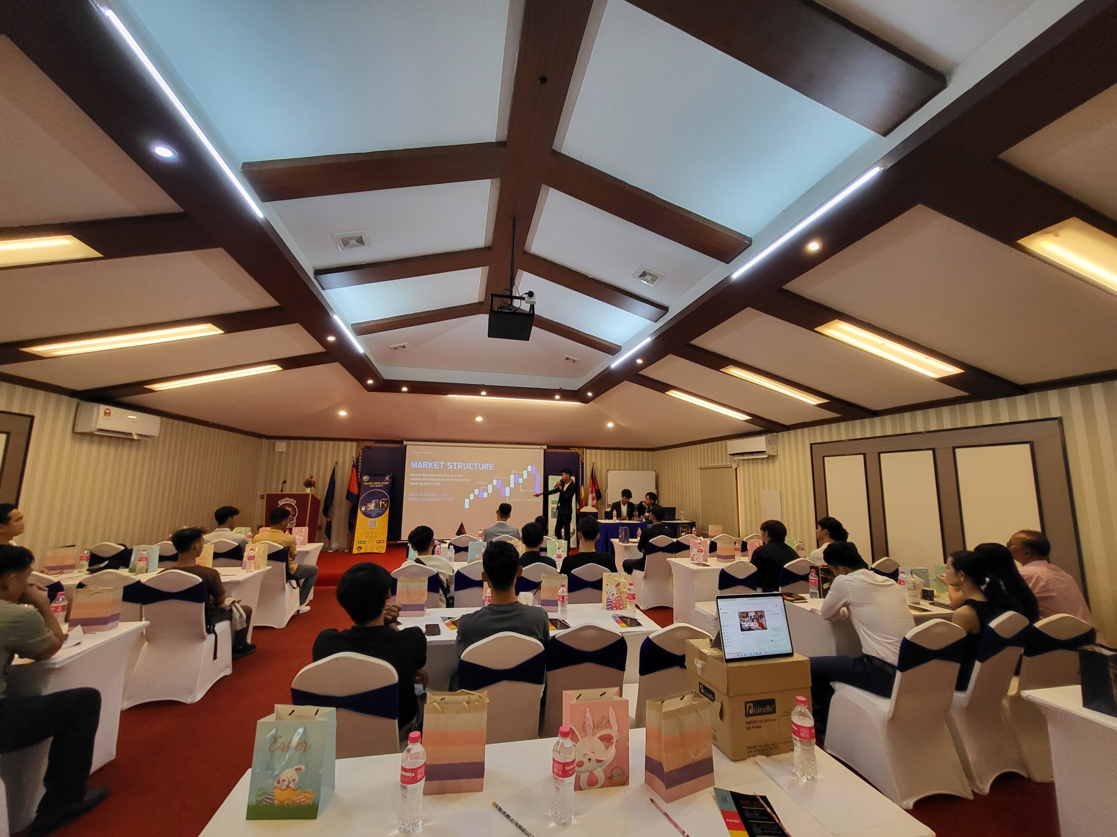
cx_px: 558
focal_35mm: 13
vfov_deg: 89.9
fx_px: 419
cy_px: 418
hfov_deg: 106.2
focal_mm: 1.74
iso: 200
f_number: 2.2
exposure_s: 1/50
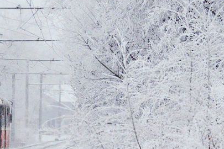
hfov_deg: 5.0
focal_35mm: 408
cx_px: -32
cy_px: 44
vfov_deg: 3.4
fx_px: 2538
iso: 400
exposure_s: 1/250
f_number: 5.6
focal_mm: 92
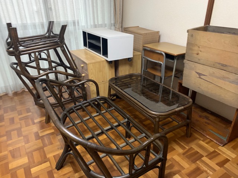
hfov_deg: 67.3
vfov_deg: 53.1
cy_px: 89
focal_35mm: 26
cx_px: 119
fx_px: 179
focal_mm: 4.25
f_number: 1.8
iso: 400
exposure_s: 1/25
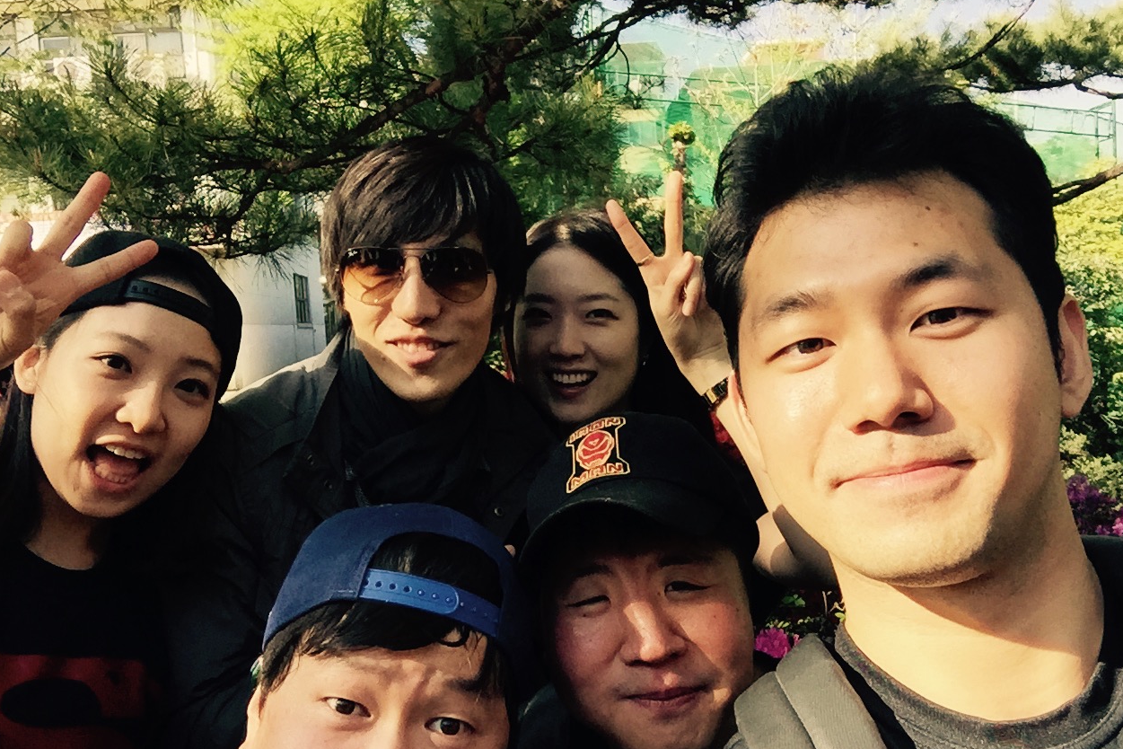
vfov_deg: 39.9
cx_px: 556
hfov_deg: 57.2
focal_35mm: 33
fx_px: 1029
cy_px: 407
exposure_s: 1/474
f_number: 2.2
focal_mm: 2.65
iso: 32
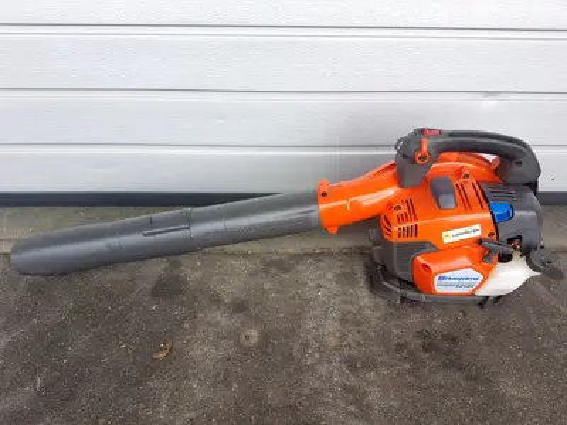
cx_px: 284
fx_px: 426
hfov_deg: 67.3
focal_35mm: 26
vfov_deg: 53.1
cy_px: 212
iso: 40
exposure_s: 1/113
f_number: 1.7
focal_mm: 4.2
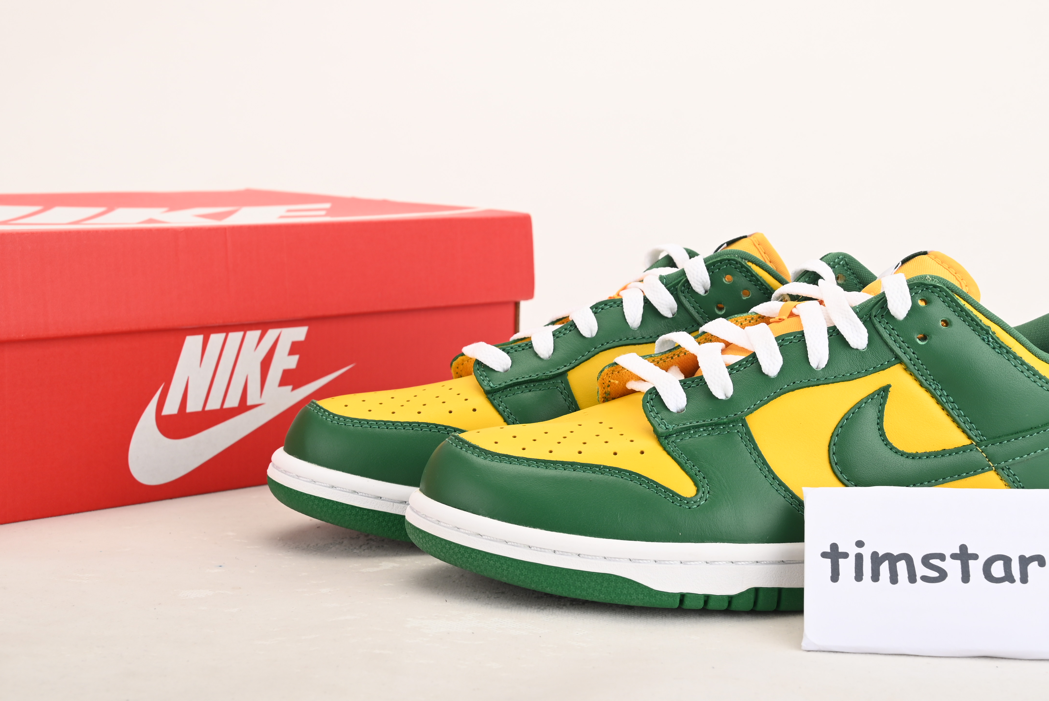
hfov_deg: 31.3
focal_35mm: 64
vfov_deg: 21.3
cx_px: 623
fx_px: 1866
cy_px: 340
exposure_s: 1/200
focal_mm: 46
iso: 100
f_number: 11
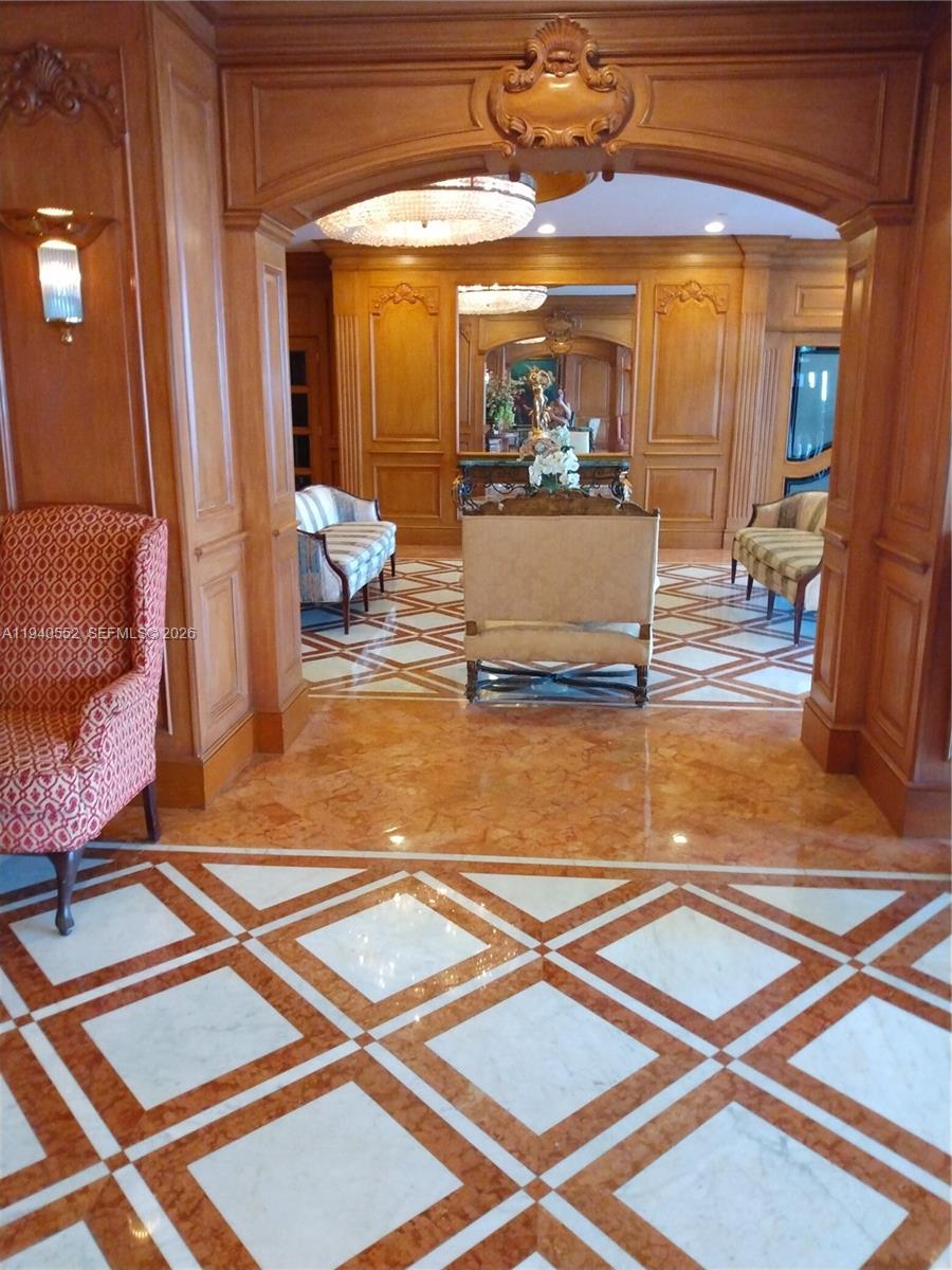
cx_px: 476
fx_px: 733
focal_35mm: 20
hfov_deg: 66.0
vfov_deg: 81.7
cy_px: 635
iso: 738
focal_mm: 3.54
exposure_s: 1/30
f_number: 2
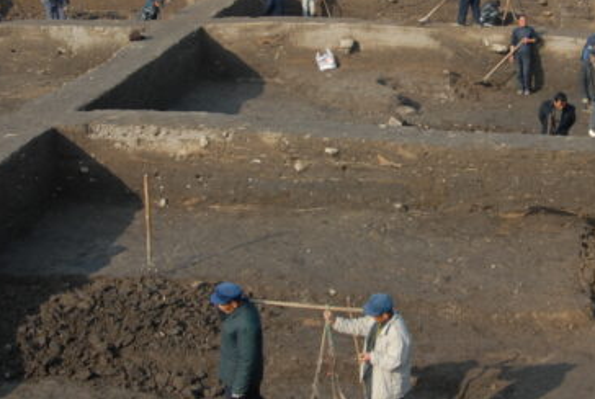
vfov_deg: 18.0
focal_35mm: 76
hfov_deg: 26.3
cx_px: 430
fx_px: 1258
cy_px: 128
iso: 100
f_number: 6.3
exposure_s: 1/160
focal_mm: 24
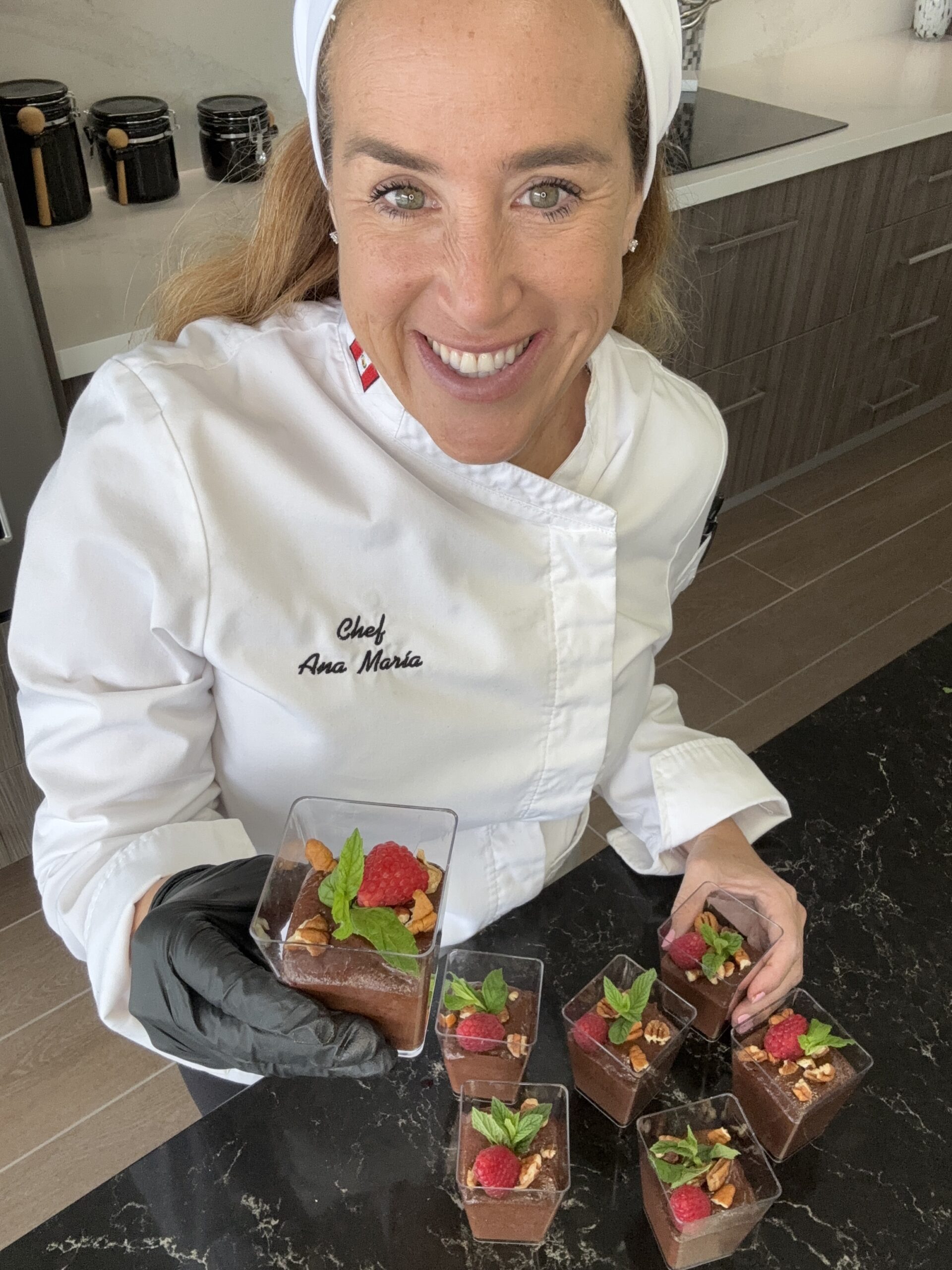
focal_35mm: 30
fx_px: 1100
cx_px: 476
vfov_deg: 60.0
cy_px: 635
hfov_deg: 46.8
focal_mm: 2.69
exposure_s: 1/120
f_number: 1.9
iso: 50
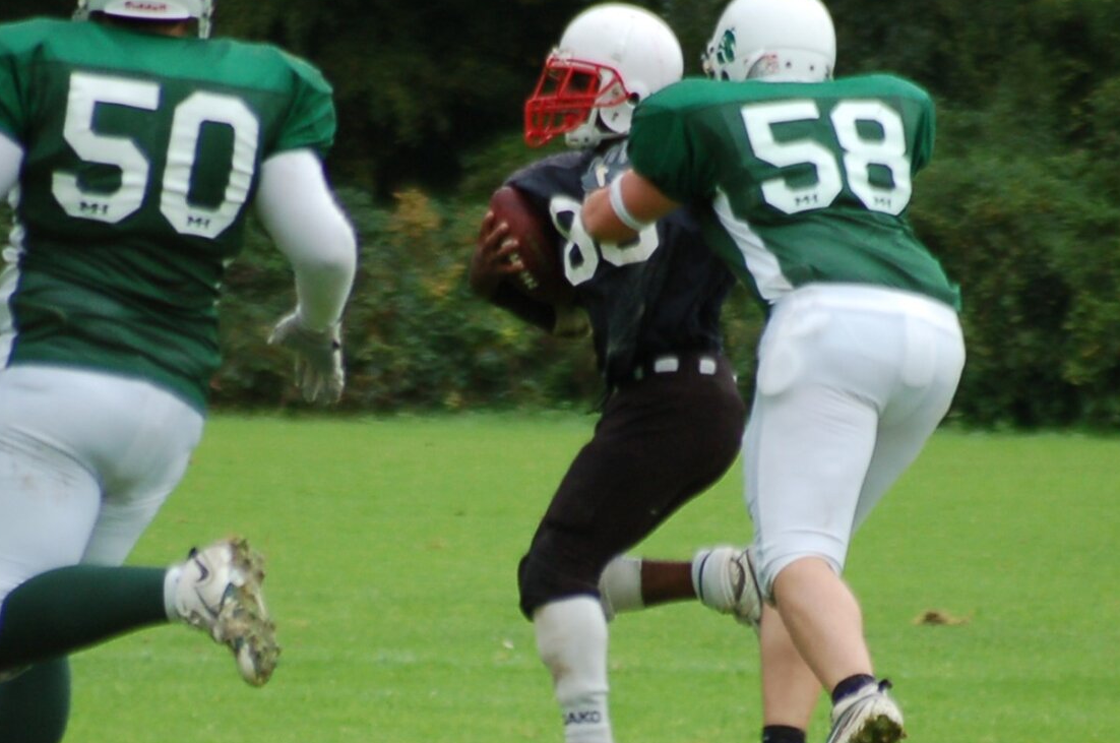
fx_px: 27893
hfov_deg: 2.3
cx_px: 590
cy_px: 499
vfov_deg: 1.5
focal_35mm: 898
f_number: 5.6
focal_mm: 300
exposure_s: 1/500
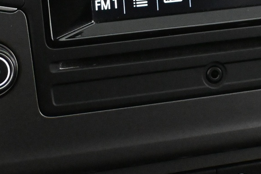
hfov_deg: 14.8
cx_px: 187
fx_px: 1003
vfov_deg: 9.8
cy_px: -40
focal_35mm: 138
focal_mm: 33
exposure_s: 1/60
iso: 9000
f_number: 5
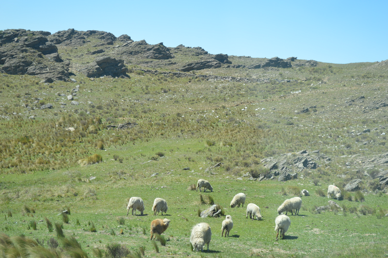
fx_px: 888
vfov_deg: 16.5
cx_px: 194
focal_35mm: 82
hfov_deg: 24.6
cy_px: 129
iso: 100
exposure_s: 1/160
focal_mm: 55
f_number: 6.3
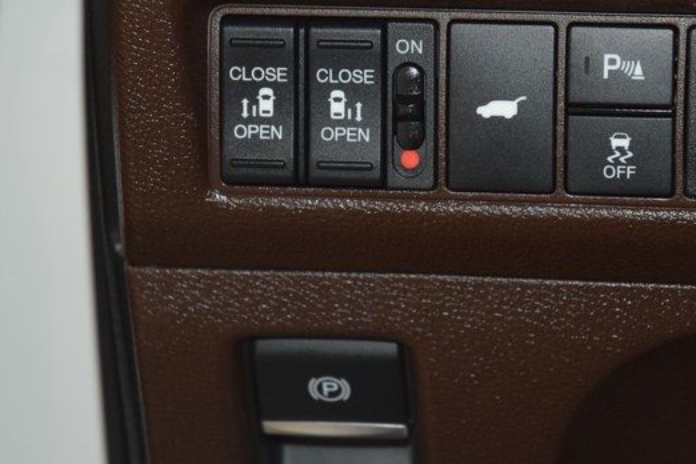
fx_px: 3982
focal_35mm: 206
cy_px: 117
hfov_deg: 10.0
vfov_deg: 6.7
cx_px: 432
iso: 1800
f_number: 4.5
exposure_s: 1/60
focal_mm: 70
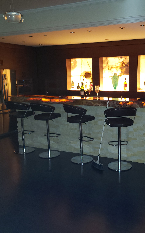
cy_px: 116
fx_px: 234
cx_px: 98
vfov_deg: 52.7
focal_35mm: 37
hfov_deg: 34.1
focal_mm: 4.3
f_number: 1.5
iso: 125
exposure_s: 1/11
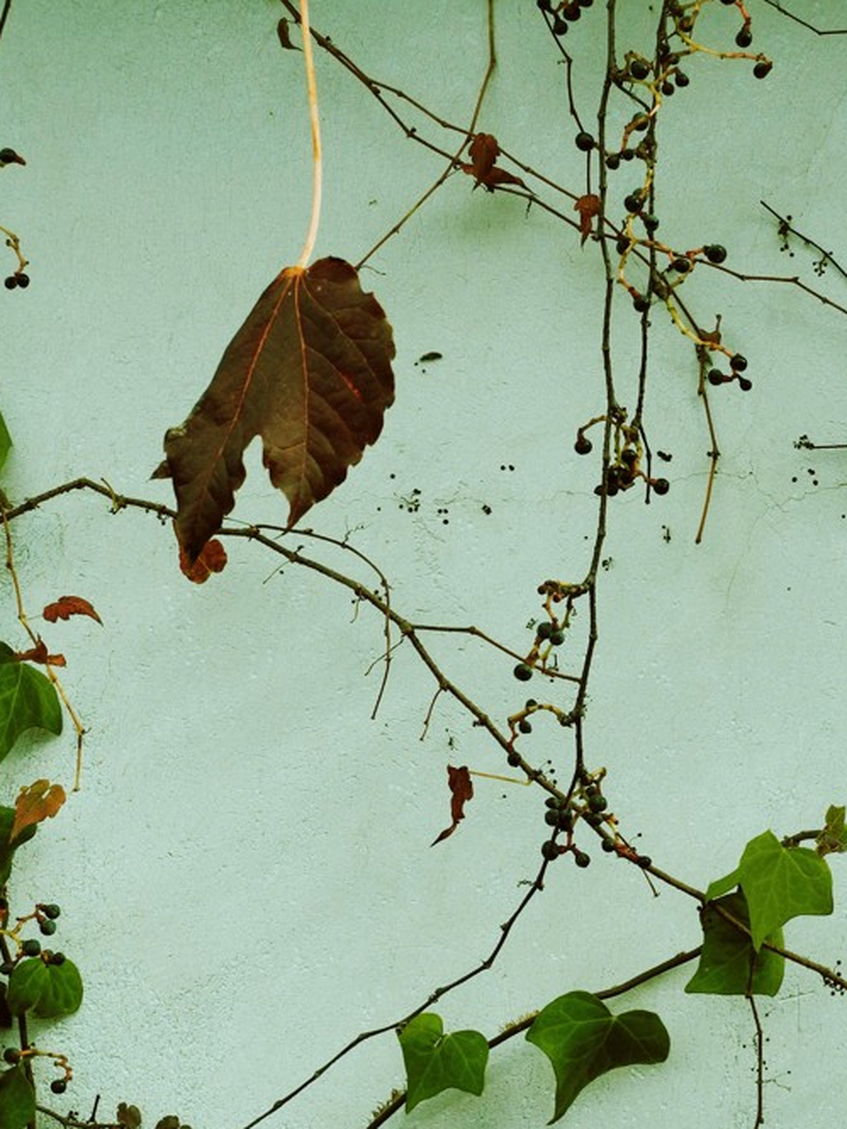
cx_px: 614
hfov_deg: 19.0
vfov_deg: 25.3
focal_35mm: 77
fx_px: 2511
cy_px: 569
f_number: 3.5
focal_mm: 10.7
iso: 100
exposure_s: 1/786
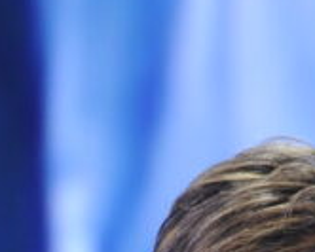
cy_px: 642
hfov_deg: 0.8
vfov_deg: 0.7
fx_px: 21614
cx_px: 107
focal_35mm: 2317
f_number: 5.6
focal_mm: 400
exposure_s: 1/500
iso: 2000
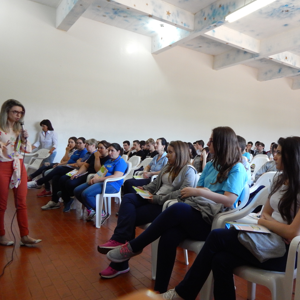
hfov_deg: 56.7
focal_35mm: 28
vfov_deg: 57.3
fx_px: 275
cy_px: 149
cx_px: 185
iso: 400
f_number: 3
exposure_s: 1/60
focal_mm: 4
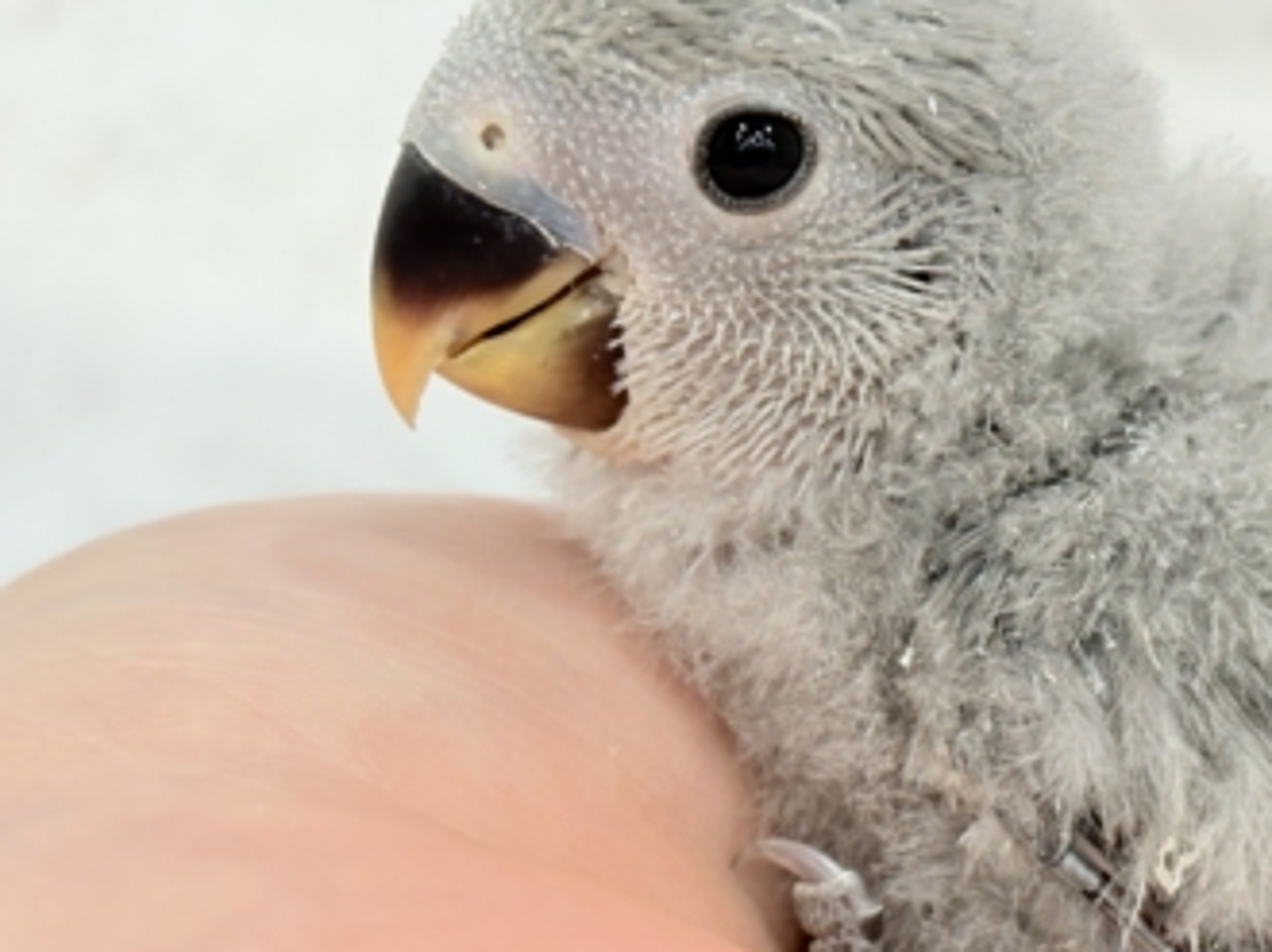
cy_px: 524
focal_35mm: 101
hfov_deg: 19.2
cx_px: 1106
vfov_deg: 14.6
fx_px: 3709
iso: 50
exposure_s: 1/50
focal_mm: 5.96
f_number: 1.6
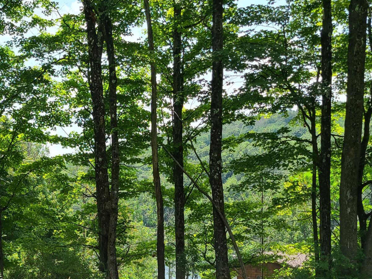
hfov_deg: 29.2
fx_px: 699
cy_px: 263
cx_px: 78
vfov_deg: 21.9
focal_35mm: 65
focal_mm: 5.4
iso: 40
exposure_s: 1/992
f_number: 1.8
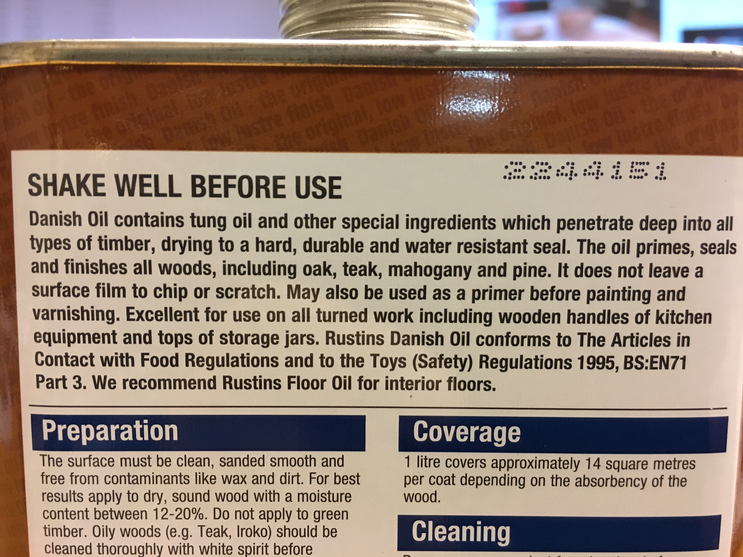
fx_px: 622
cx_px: 372
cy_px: 278
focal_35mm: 29
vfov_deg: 48.2
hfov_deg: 61.7
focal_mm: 4.15
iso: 160
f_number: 2.2
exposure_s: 1/33
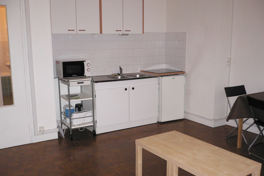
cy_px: 95
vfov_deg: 35.9
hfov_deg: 51.9
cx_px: 130
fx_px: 271
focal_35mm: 37
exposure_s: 1/60
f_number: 2.8
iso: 400
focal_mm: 5.8
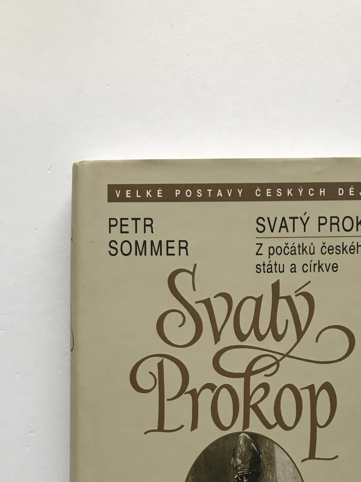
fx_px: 667
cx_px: 231
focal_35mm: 48
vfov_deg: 38.0
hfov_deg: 30.1
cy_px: 396
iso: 32
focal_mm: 3.99
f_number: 1.8
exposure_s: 1/33
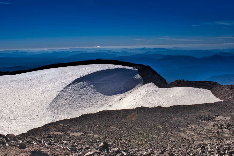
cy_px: 78
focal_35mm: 39
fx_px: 254
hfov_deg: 49.5
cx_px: 117
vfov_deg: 34.2
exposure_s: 1/800
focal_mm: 26
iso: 200
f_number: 13
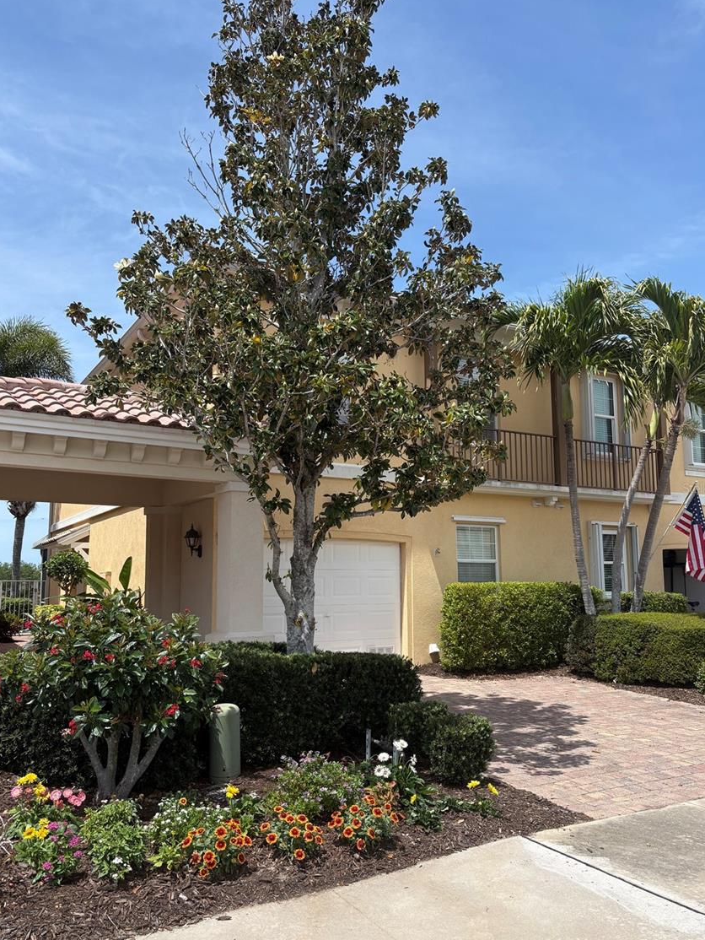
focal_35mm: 28
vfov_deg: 63.4
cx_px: 363
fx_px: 760
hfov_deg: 49.8
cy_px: 488
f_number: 1.6
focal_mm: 5.96
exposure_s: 1/3279
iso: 50
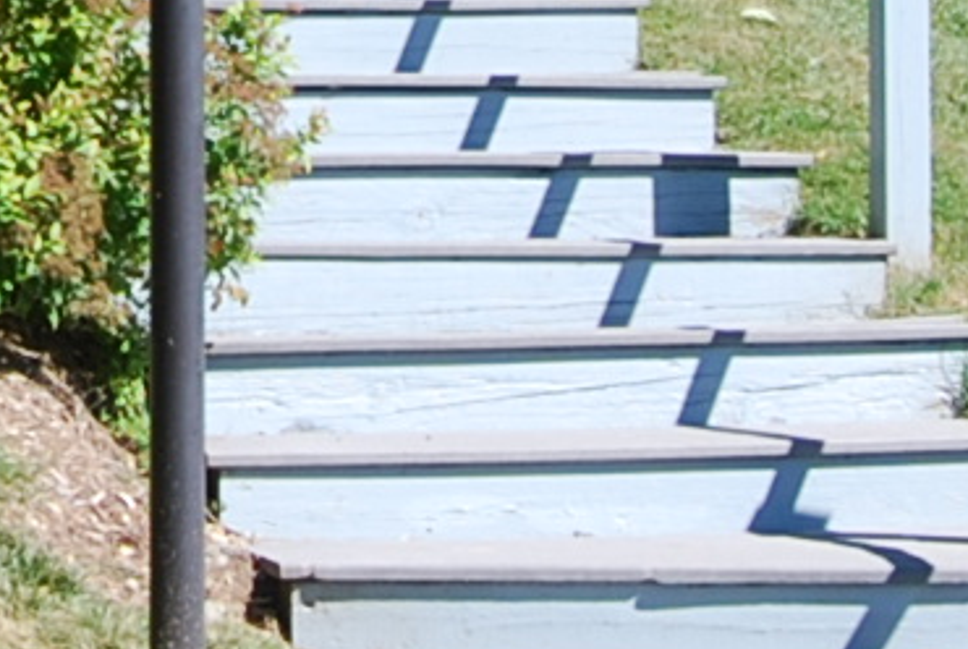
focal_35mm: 235
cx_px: -348
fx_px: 6329
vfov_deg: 5.7
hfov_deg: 8.6
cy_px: -733
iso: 100
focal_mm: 20
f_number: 8
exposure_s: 1/160
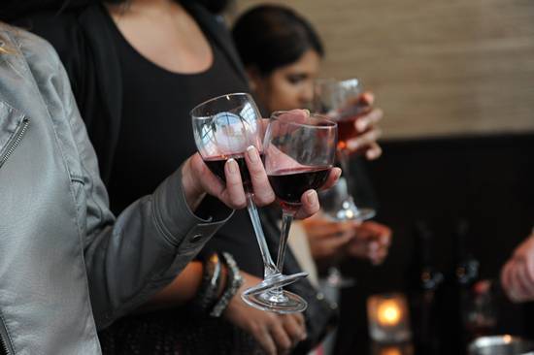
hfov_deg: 28.9
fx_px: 1038
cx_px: 267
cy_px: 178
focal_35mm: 70
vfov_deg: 19.4
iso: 2500
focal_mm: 70
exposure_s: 1/125
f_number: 4
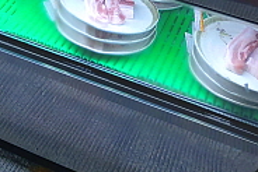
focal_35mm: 83
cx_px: 29
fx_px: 595
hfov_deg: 23.8
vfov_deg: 15.1
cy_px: -95
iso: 100
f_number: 2
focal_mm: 4.58
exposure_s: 1/60
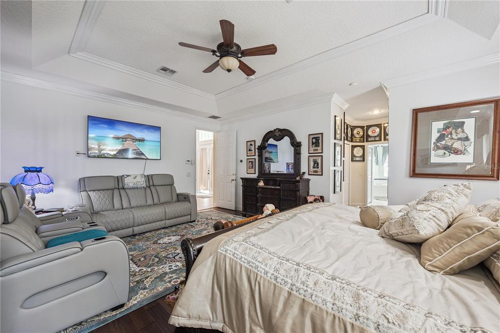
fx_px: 194
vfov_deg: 81.2
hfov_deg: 104.3
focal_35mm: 14
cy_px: 166
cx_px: 250
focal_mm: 14
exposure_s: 1/10
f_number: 9
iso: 200
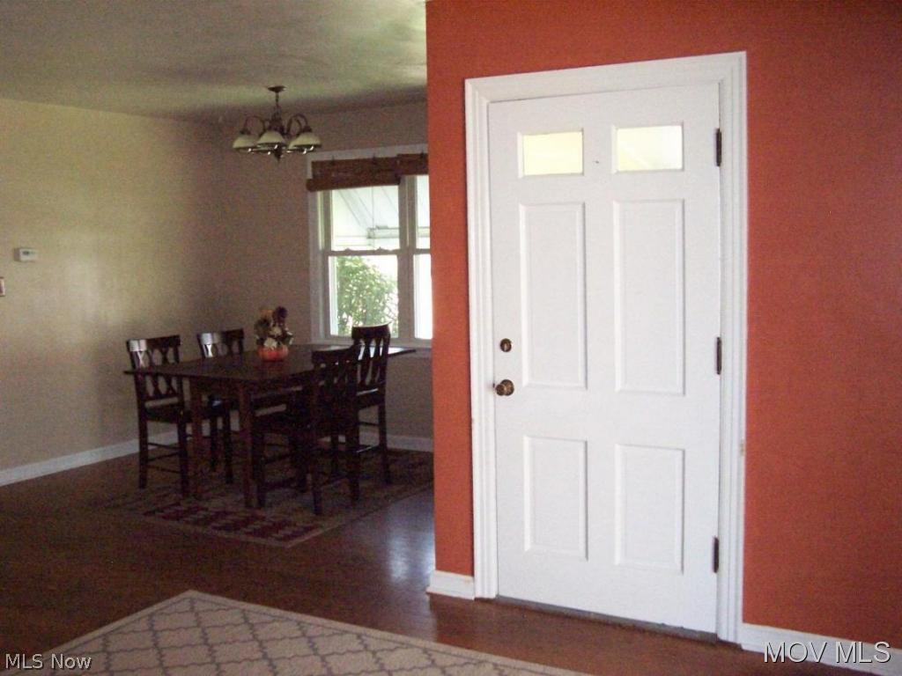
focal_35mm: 38
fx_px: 990
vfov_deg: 37.7
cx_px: 451
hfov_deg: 49.0
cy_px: 338
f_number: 2.8
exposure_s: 1/125
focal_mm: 6.3
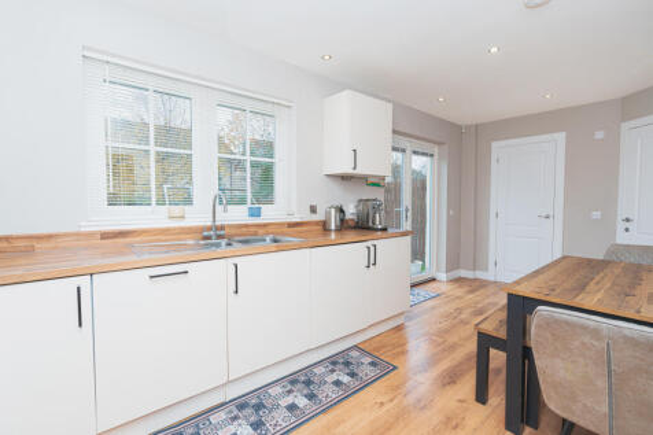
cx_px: 326
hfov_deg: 96.8
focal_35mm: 16
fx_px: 290
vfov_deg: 73.7
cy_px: 218
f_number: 9
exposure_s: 1/60
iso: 250
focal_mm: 16
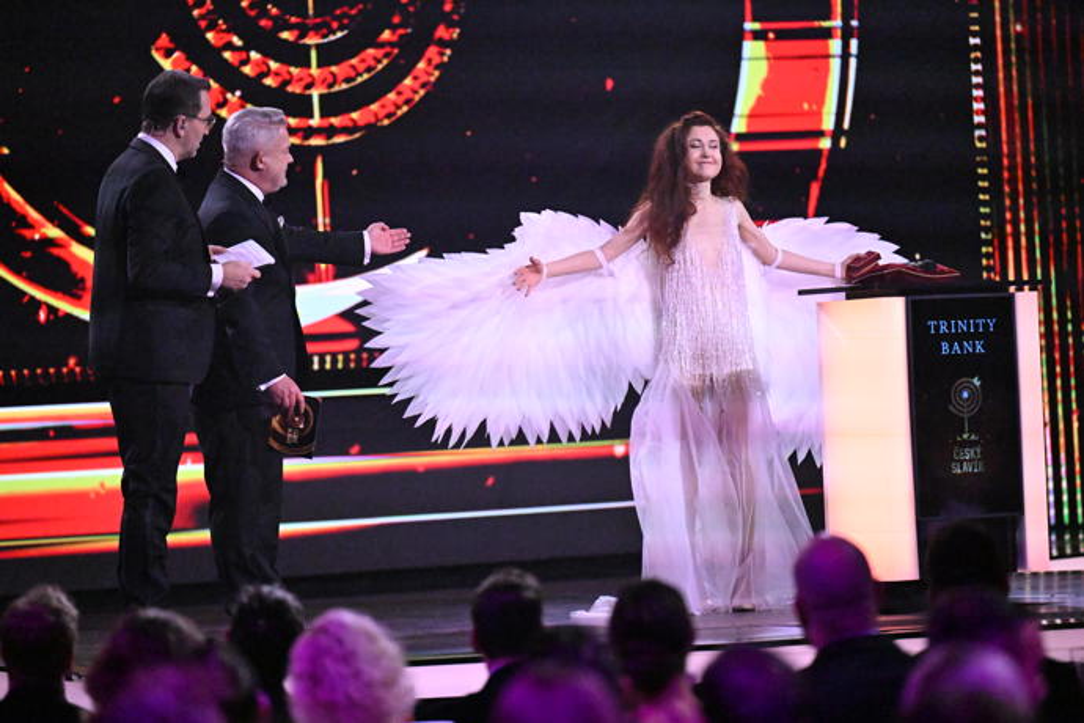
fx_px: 6022
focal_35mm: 200
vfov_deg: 6.9
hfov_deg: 10.3
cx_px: 542
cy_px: 362
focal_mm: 200
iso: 25600
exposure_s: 1/2000
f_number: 2.8
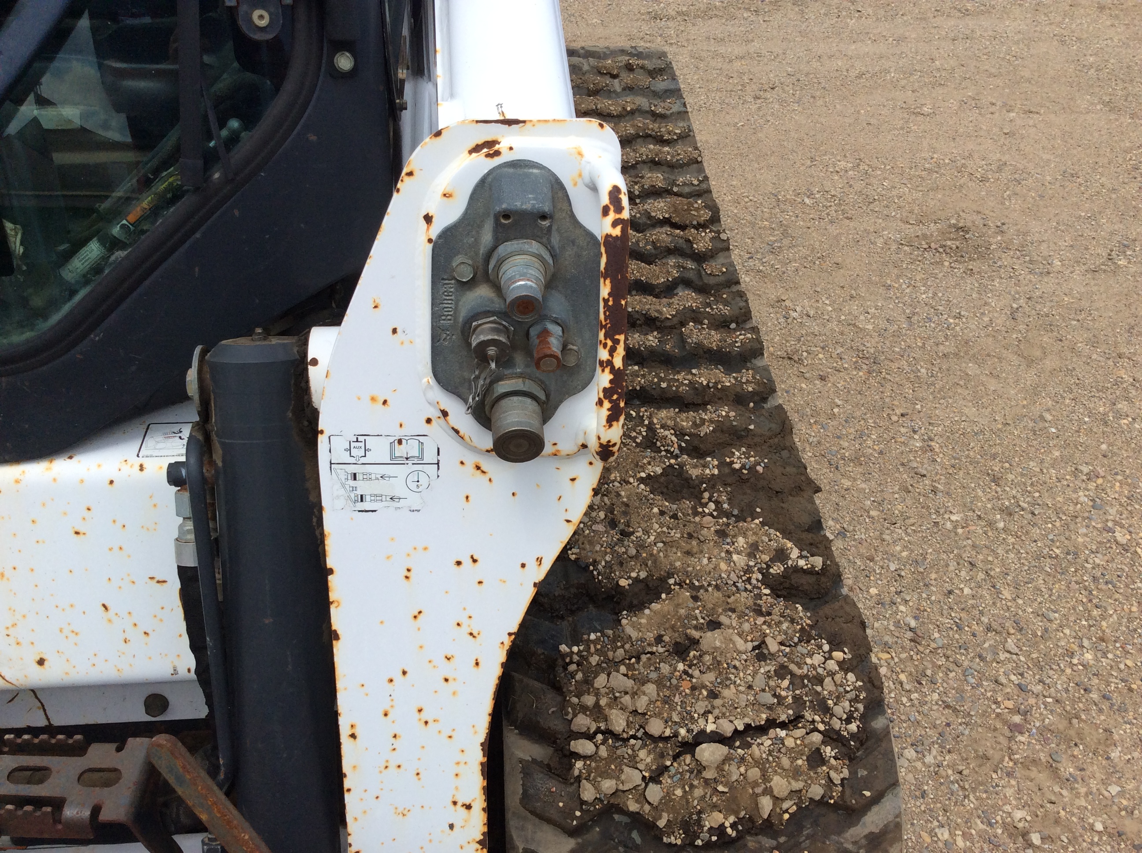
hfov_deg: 56.9
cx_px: 571
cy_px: 426
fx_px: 1054
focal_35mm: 32
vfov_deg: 44.1
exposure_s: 1/1300
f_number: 2.4
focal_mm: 3.3
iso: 32
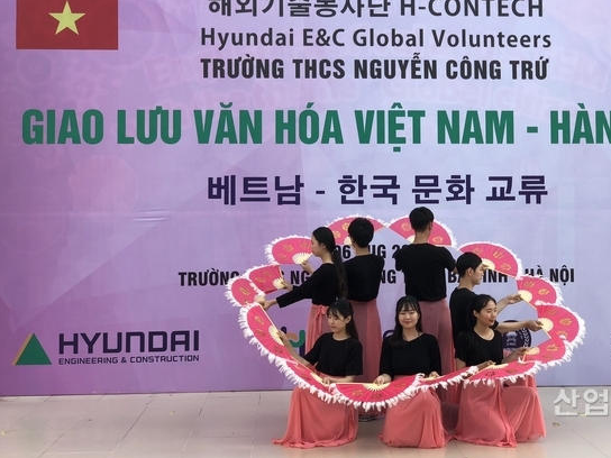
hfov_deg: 29.7
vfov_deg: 22.5
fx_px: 1147
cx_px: 381
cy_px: 176
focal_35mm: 65
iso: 16
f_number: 2.4
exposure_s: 1/251
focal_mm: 6
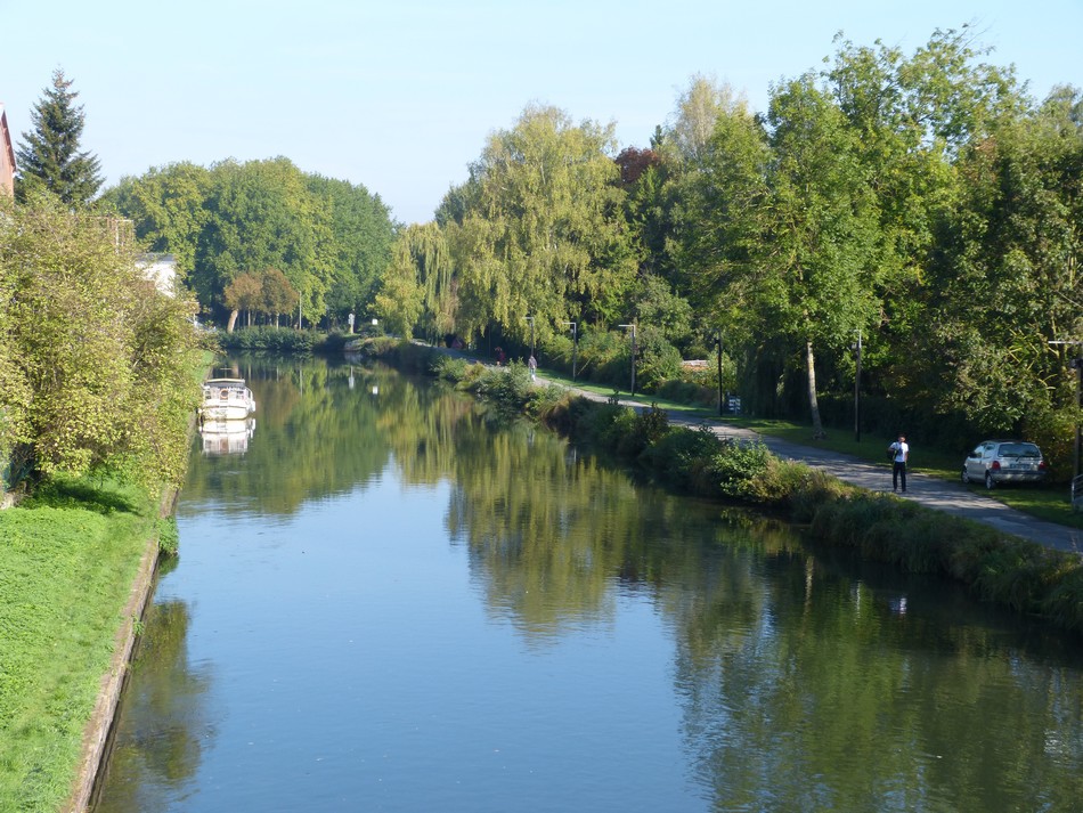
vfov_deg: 22.9
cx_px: 542
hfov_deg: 30.3
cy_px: 406
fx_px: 2003
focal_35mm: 64
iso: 100
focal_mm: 11.6
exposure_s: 1/400
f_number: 4
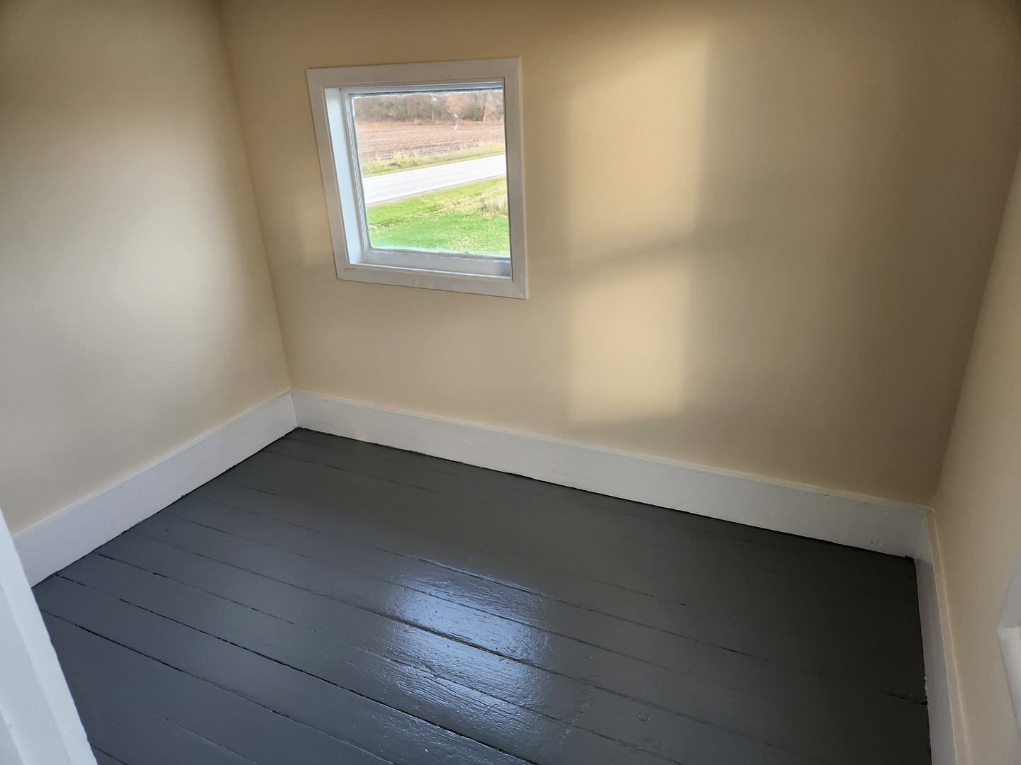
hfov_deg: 73.9
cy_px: 382
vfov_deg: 58.9
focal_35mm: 23
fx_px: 678
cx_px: 510
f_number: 1.8
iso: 125
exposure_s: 1/180
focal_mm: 5.4
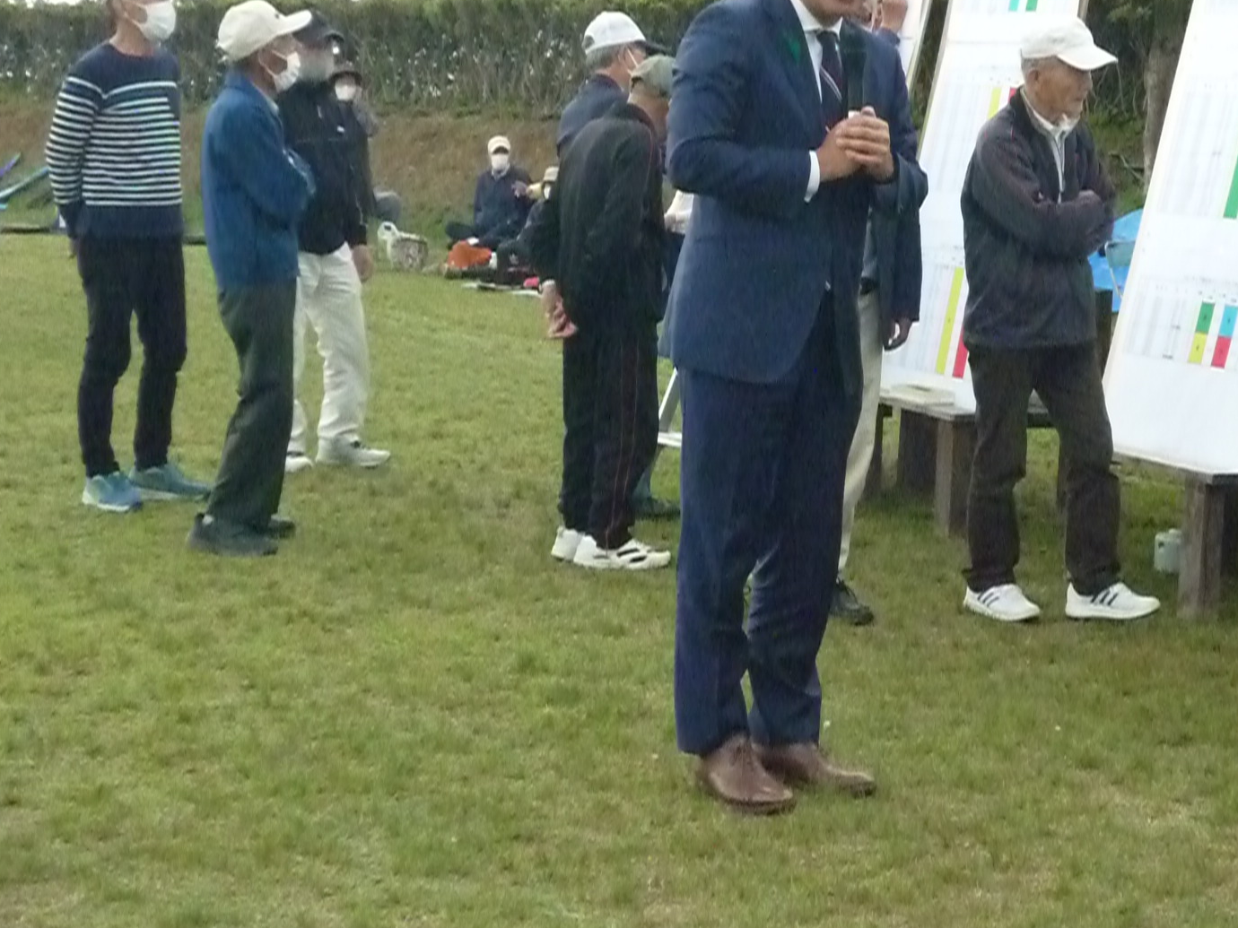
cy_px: 317
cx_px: 848
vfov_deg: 15.5
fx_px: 3398
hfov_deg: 20.6
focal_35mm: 95
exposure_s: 1/400
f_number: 11
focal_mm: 10.6
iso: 1600
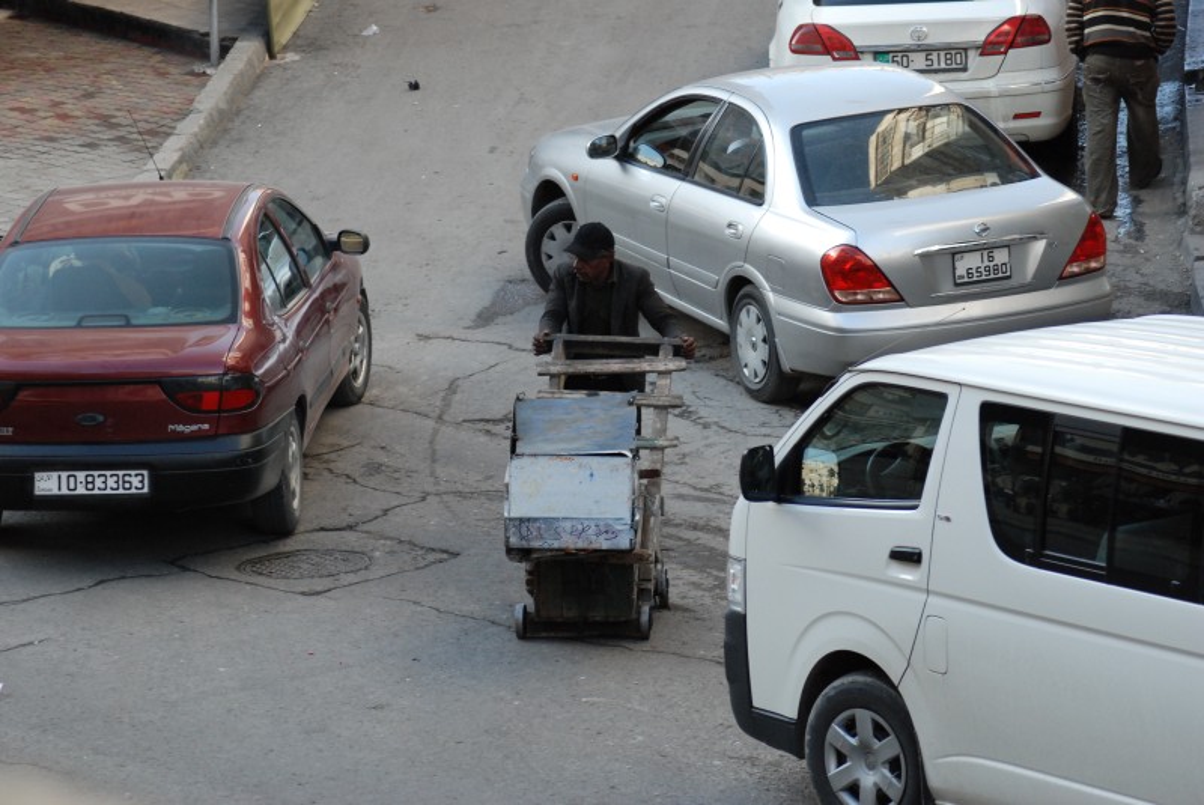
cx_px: 602
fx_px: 5824
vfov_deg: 7.9
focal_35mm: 174
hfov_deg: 11.8
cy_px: 402
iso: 800
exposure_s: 1/400
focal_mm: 116
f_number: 6.3
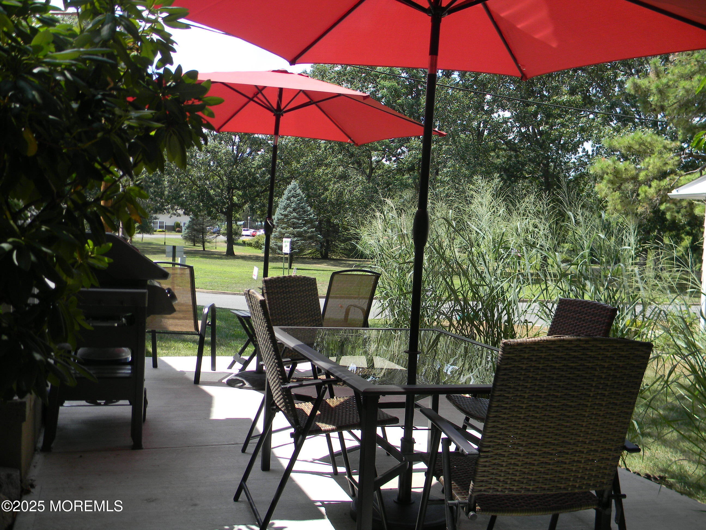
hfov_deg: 51.4
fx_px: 734
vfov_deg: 39.7
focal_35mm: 36
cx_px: 353
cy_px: 265
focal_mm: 6.4
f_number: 3.7
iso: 80
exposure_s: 1/296
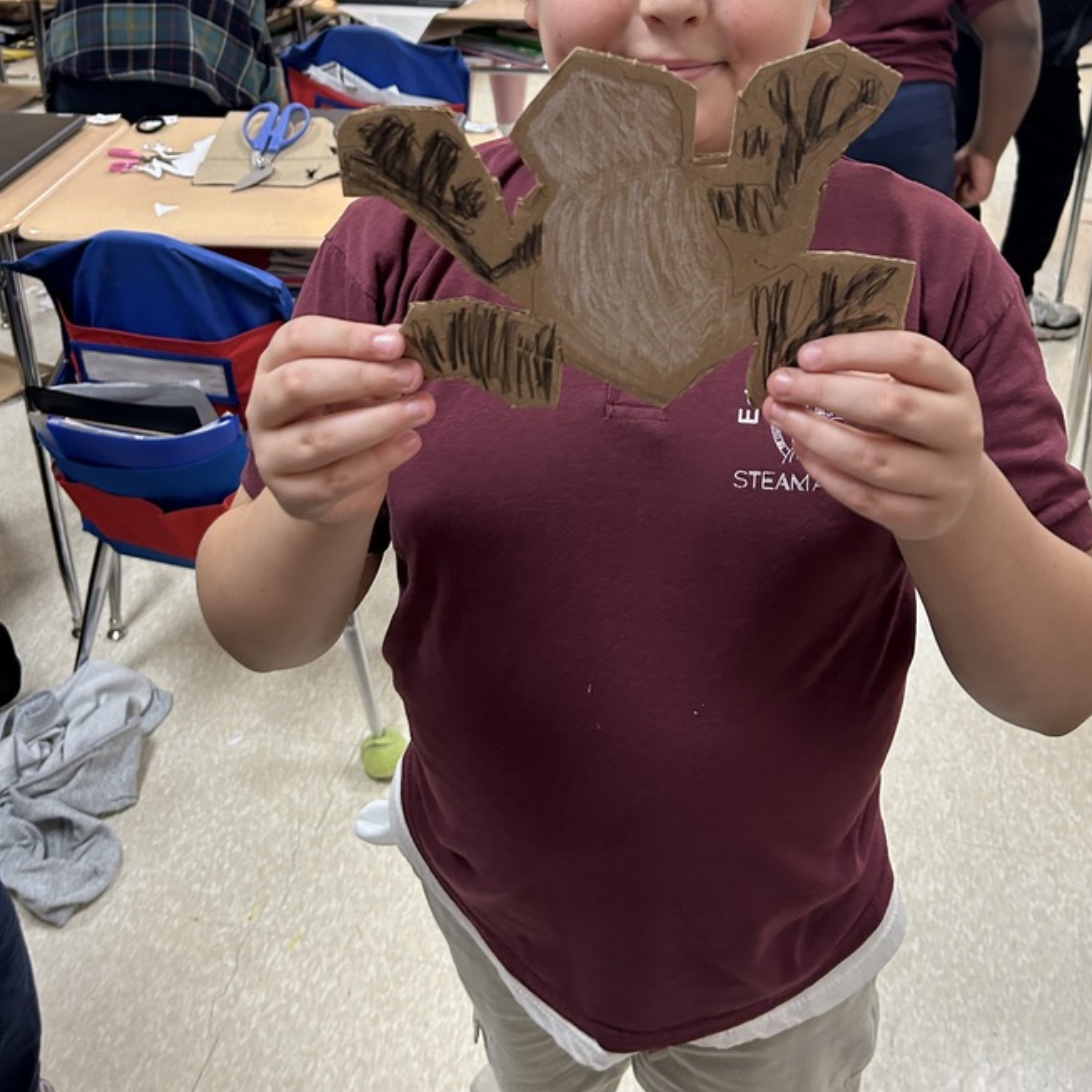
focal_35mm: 36
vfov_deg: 44.1
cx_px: 599
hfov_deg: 46.0
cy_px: 240
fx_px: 1285
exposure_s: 1/60
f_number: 1.5
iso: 160
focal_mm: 5.7
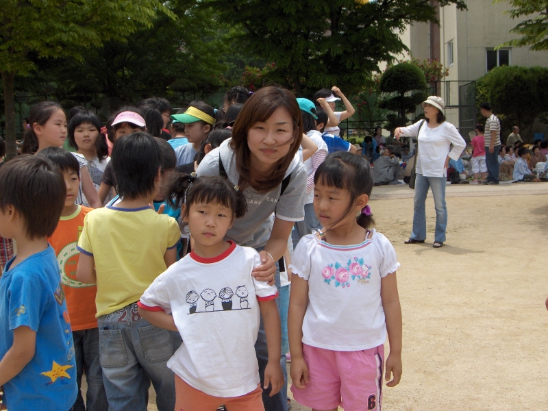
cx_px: 274
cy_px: 206
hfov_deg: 47.9
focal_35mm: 39
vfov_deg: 36.8
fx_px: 617
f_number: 4.8
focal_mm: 8
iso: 100
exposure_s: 1/485
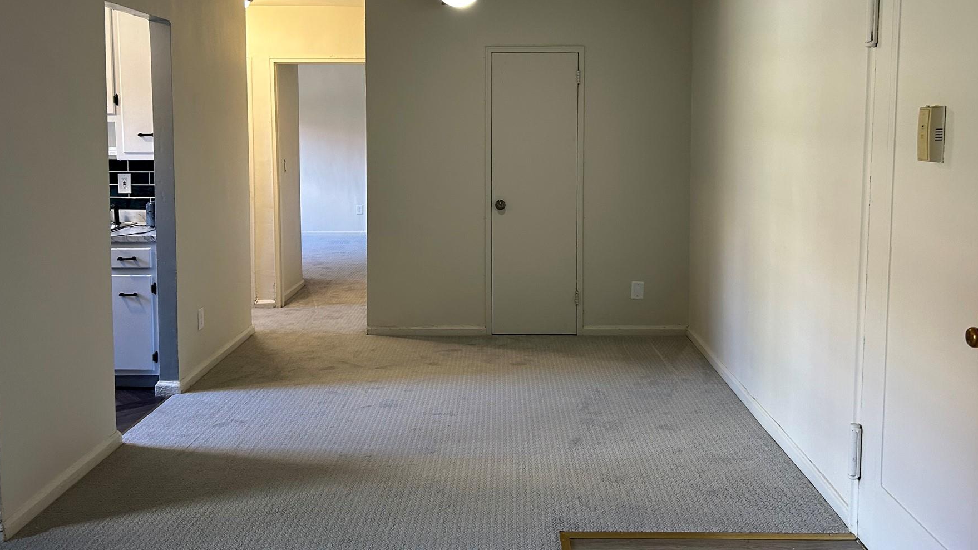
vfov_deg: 35.3
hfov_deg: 59.5
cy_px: 185
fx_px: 856
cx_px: 495
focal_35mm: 33
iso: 125
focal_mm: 5.7
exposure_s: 1/60
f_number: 1.5
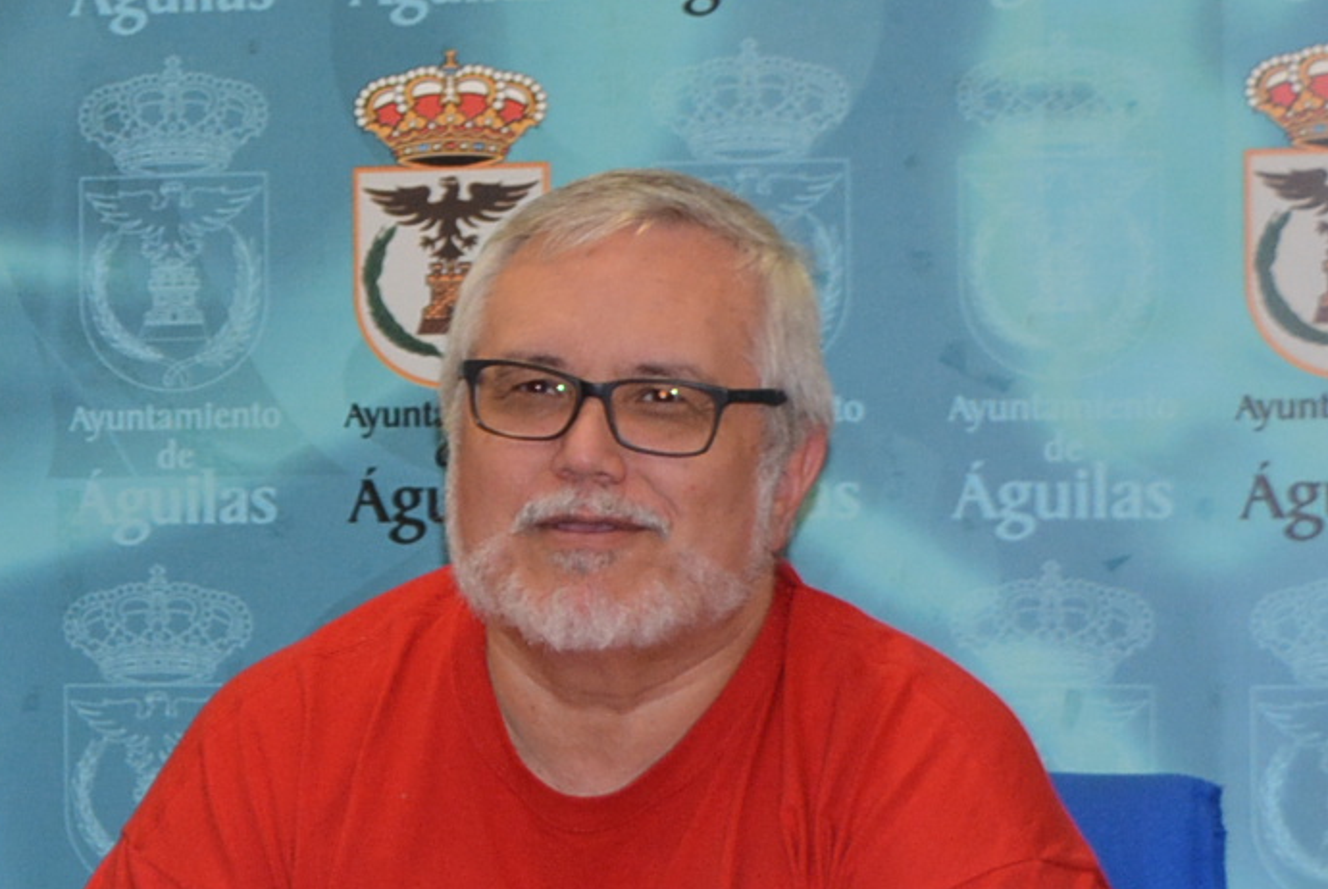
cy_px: 398
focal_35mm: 182
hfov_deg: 11.1
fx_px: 6722
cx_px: -166
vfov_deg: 7.6
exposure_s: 1/60
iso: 400
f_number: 4.2
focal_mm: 28
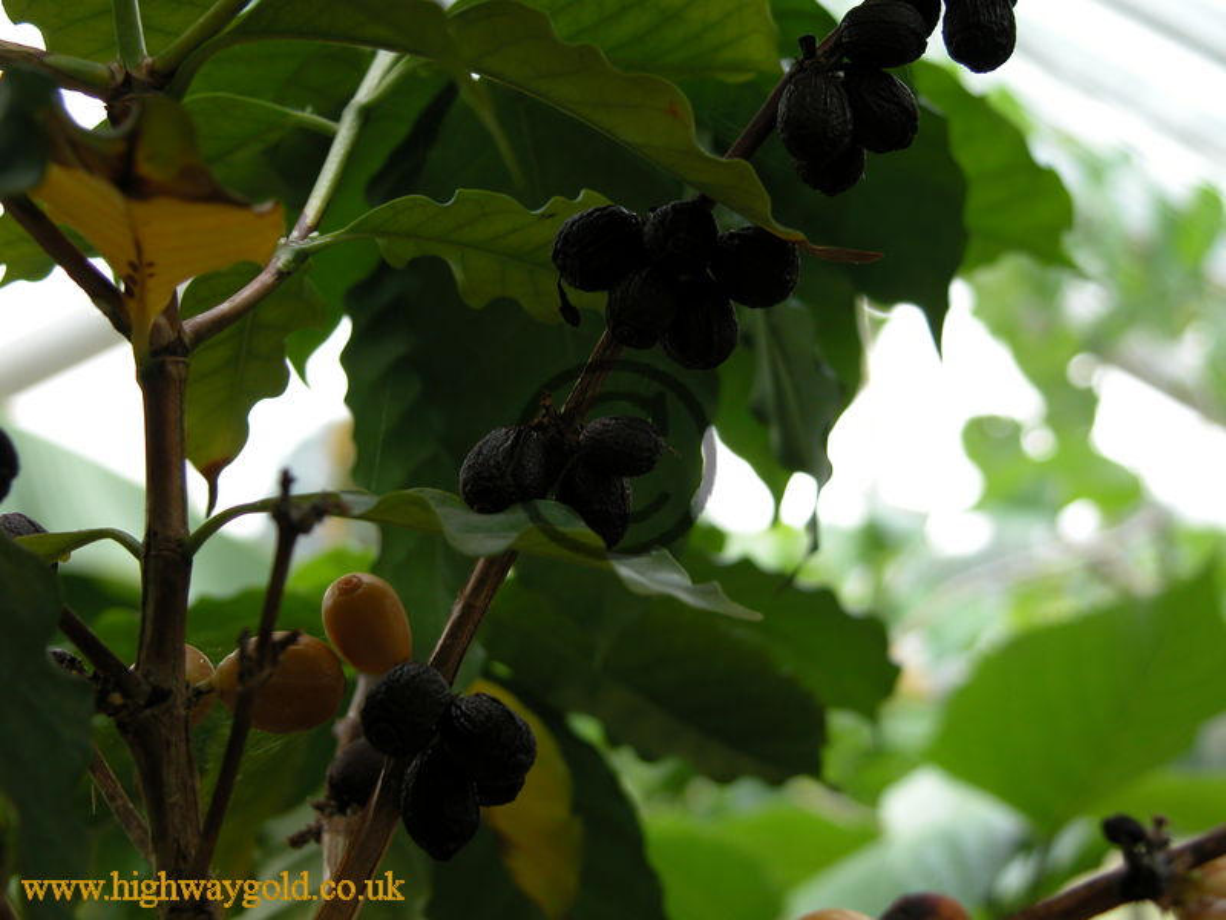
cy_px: 460
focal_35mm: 88
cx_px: 613
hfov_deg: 22.3
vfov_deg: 16.8
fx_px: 3117
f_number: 3.5
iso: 100
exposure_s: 1/63.2
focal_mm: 22.3
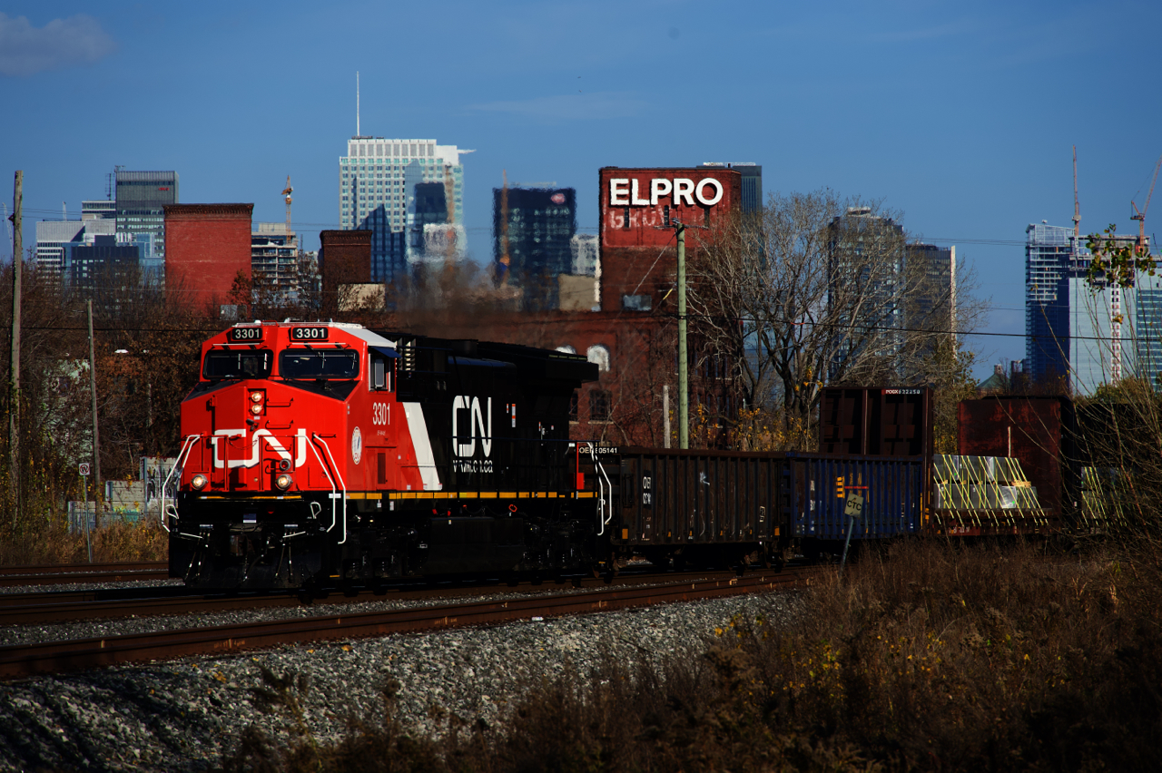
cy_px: 386
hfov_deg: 10.3
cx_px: 581
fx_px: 6452
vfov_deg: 6.9
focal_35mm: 200
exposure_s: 1/800
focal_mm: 200
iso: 200
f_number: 8
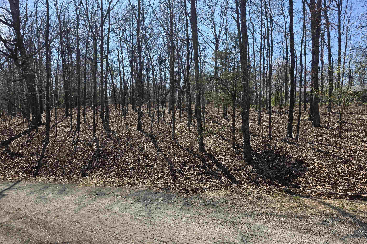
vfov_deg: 53.0
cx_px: 184
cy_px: 137
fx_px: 245
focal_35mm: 24
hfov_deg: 73.7
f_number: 1.7
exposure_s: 1/3569
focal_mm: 6.3
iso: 80
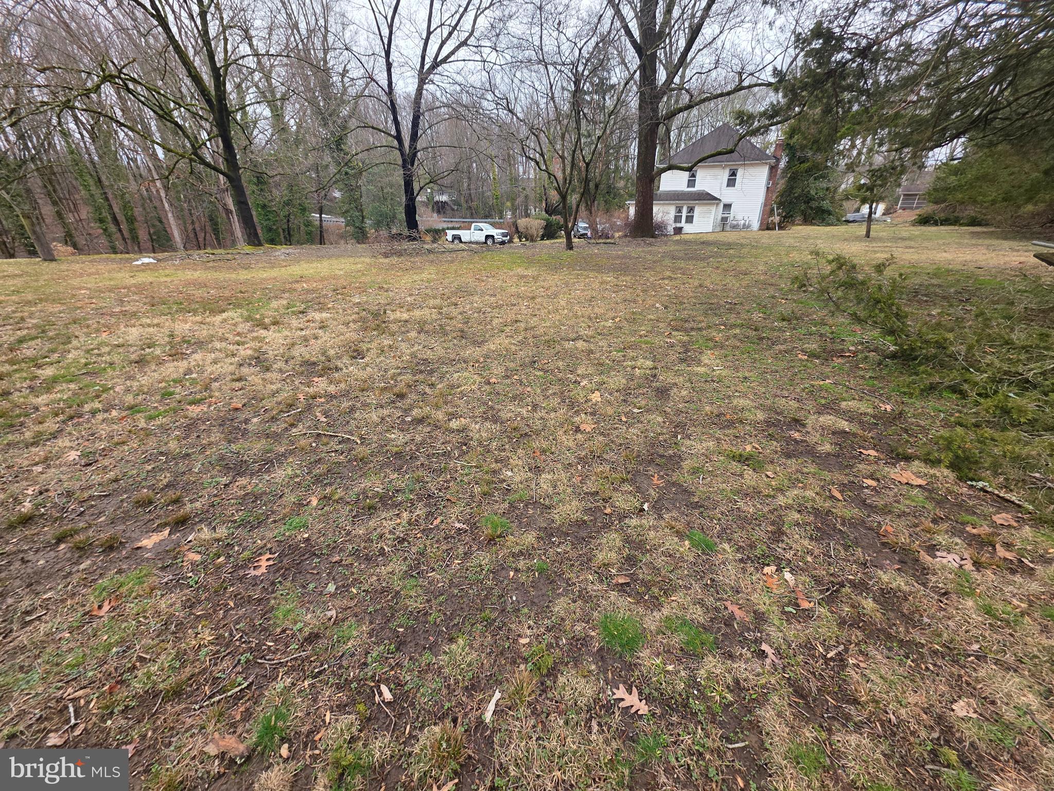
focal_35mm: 13
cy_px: 396
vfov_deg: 89.9
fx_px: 396
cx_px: 527
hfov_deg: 106.2
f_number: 1.9
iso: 32
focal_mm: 2.2
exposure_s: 1/120
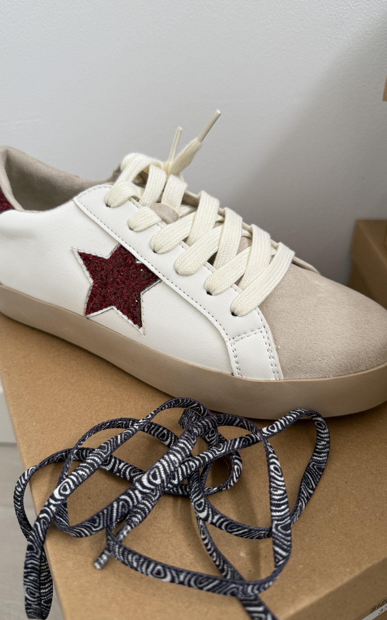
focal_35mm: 26
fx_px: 439
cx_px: 182
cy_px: 304
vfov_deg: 70.4
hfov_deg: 47.6
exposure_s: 1/121
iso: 125
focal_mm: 6.76
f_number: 1.78
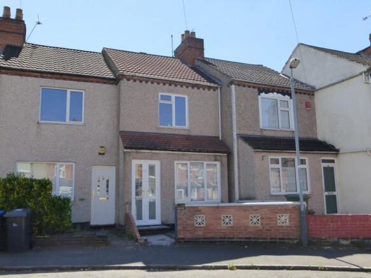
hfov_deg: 58.4
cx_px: 186
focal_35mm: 31
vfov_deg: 45.4
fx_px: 332
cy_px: 139
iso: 200
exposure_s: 1/640
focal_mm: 5.4
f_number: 3.6
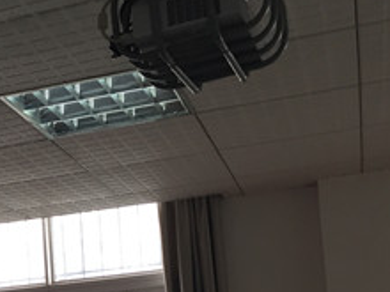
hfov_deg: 23.5
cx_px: -16
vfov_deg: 17.8
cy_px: 347
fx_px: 890
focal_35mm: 79
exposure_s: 1/33
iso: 32
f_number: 2.2
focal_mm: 4.15
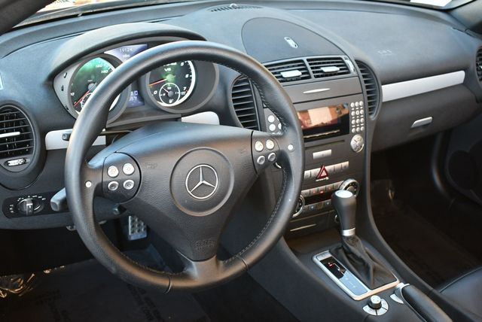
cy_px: 161
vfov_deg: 30.6
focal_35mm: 44
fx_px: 590
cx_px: 241
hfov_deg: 44.5
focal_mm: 22
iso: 900
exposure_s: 1/125
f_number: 3.8
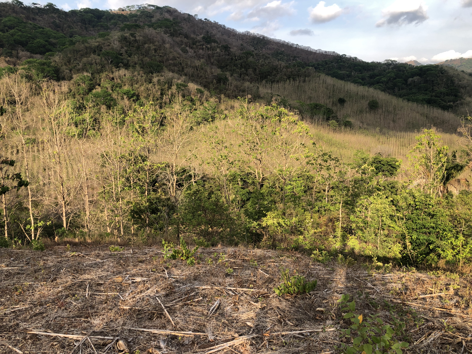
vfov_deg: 49.7
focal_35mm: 28
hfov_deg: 63.4
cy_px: 177
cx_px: 236
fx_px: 382
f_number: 1.8
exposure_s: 1/585
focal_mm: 4
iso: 20
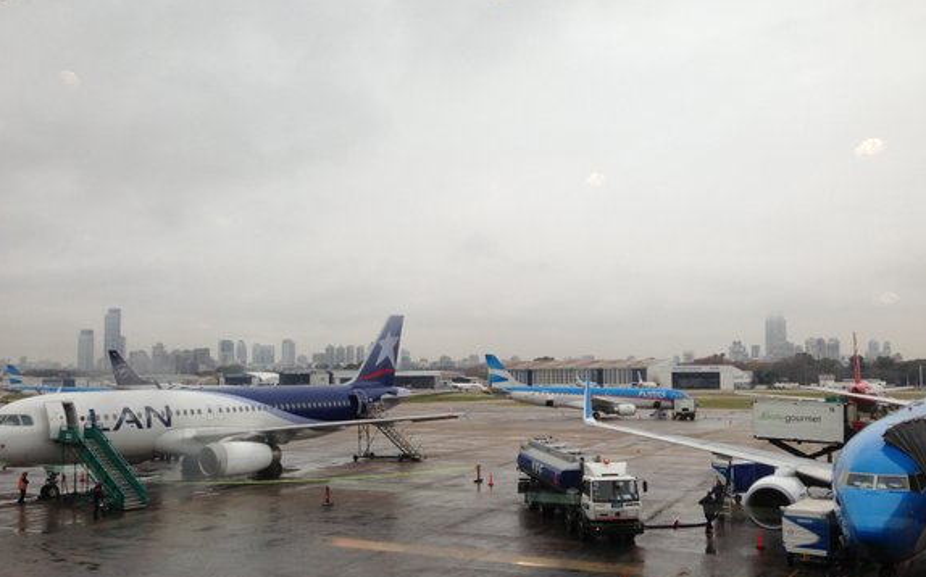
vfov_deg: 35.2
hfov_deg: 54.0
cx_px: 473
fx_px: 908
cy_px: 326
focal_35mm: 36
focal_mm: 4.13
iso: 50
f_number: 2.4
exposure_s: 1/259
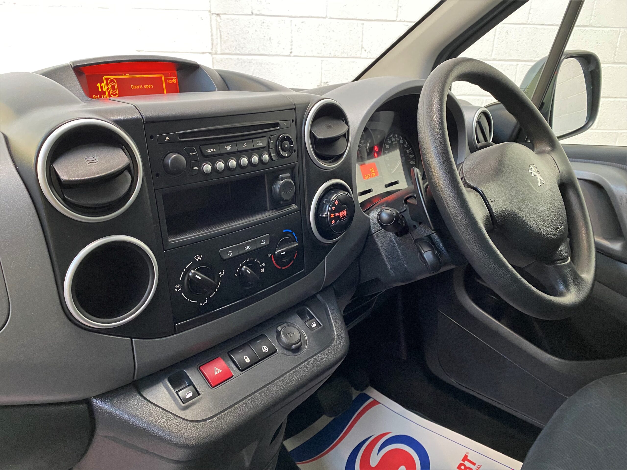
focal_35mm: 26
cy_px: 235
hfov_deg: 67.3
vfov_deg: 53.1
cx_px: 314
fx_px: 471
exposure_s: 1/33
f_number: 1.8
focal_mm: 4.25
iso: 400
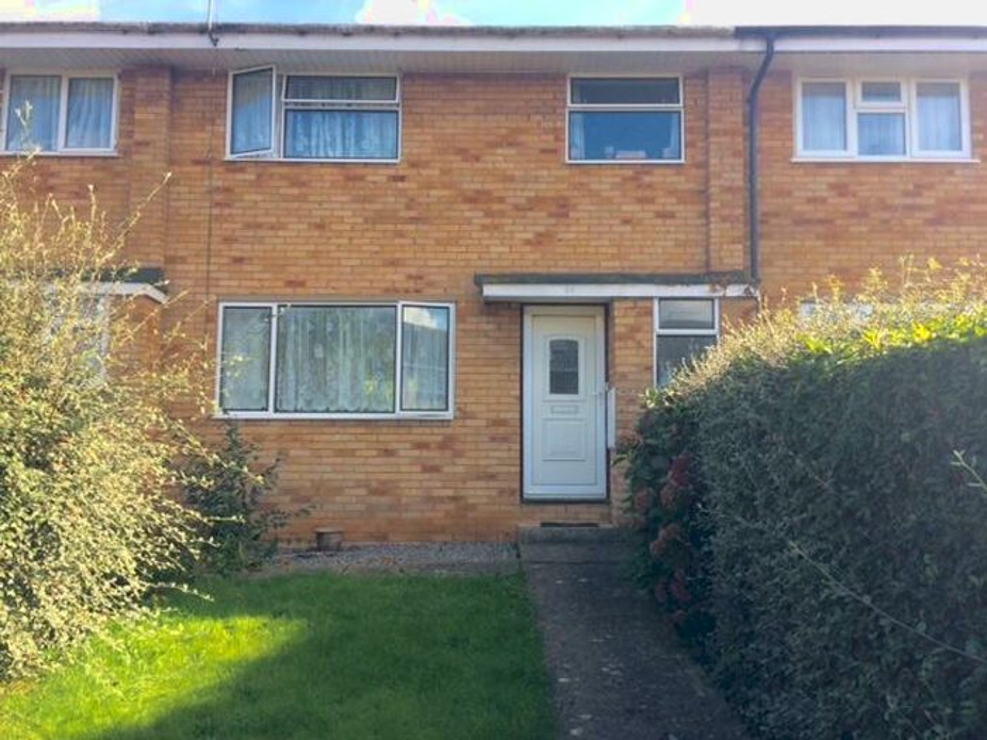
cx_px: 494
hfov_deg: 61.7
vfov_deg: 48.2
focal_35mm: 29
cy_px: 370
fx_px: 827
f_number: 2.2
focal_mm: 4.15
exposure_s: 1/651
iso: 32
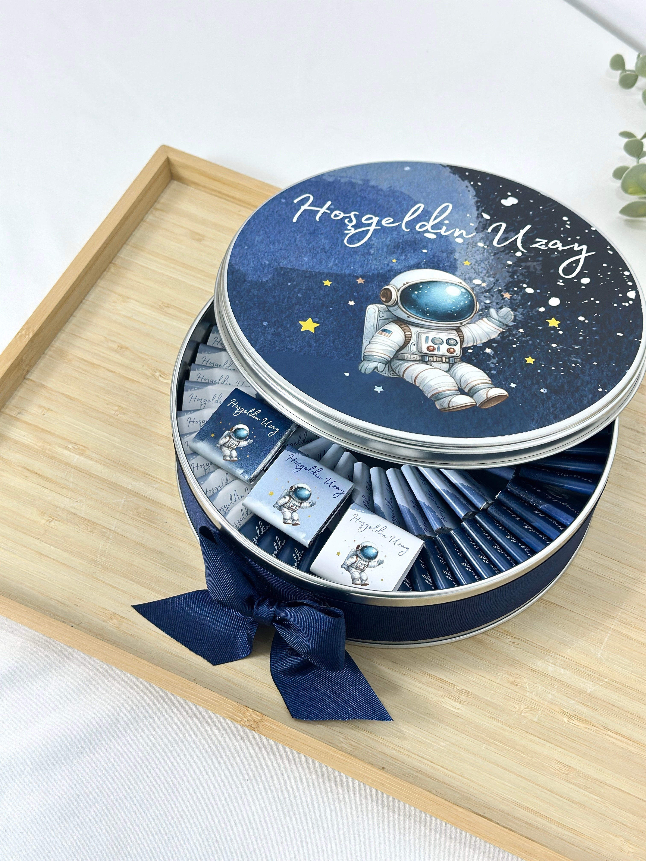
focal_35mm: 48
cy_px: 430
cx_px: 323
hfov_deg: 30.3
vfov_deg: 39.7
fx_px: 1194
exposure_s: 1/100
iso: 125
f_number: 1.78
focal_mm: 6.86
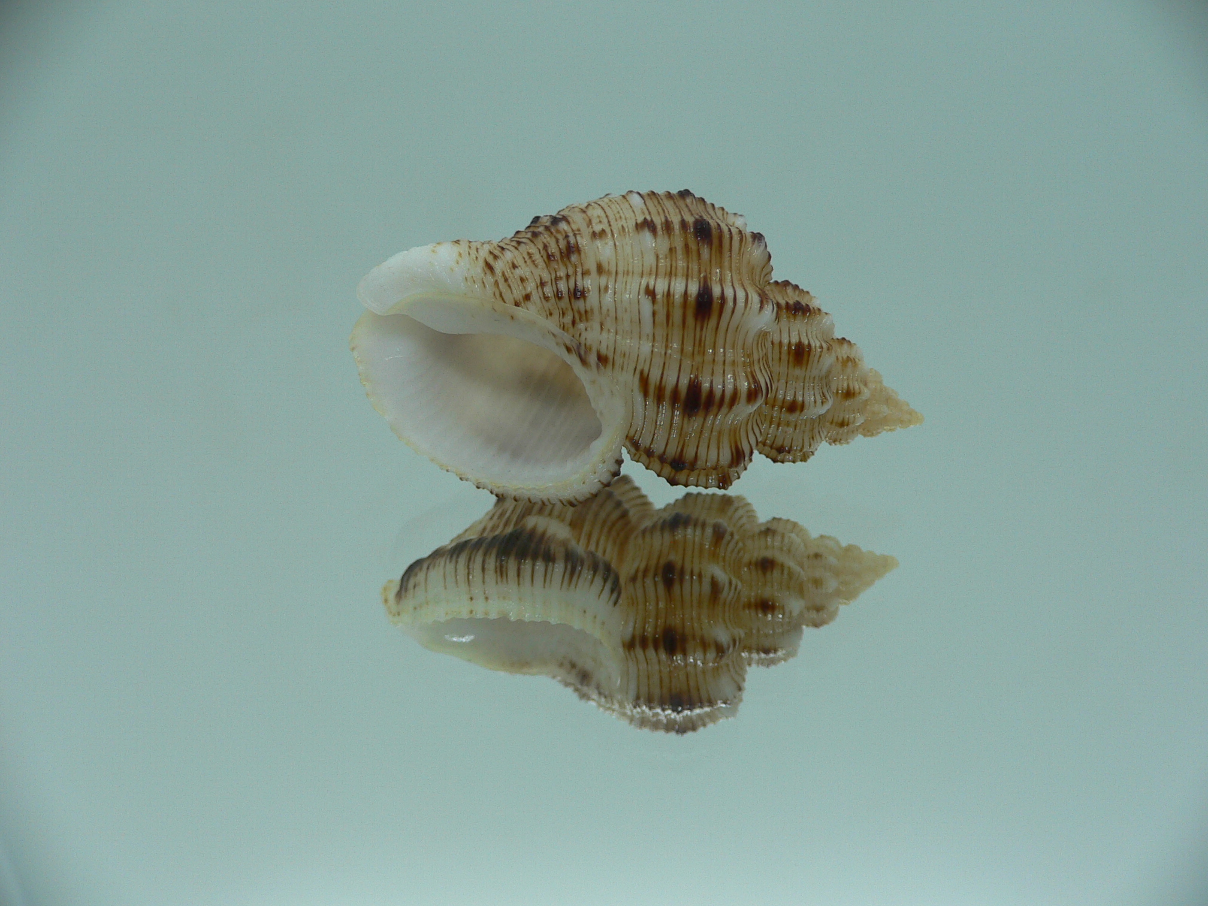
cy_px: 453
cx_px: 604
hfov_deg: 52.6
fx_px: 1221
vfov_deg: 40.7
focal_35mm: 35
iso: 80
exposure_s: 1/60
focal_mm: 4.6
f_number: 2.8
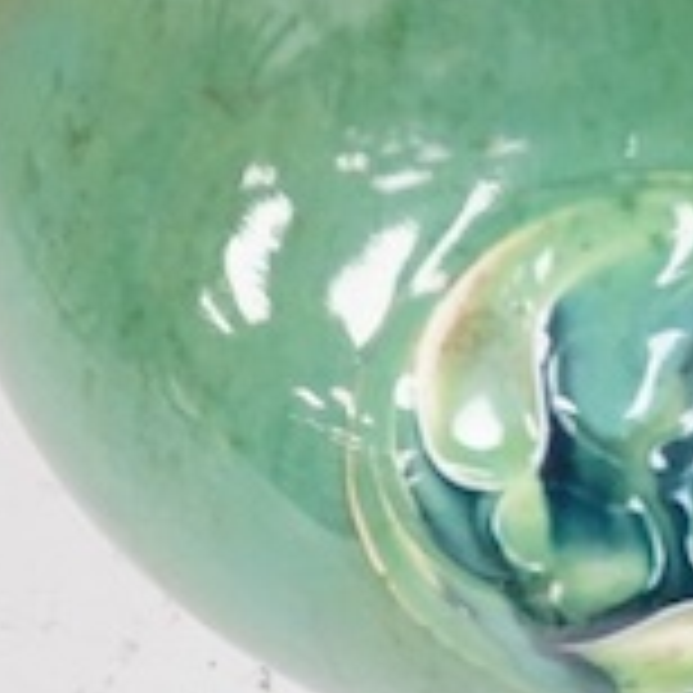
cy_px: -495
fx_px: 6342
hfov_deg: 6.0
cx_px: 1523
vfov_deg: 6.1
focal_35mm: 280
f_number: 5.6
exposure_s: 1/250
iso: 3200
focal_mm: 30
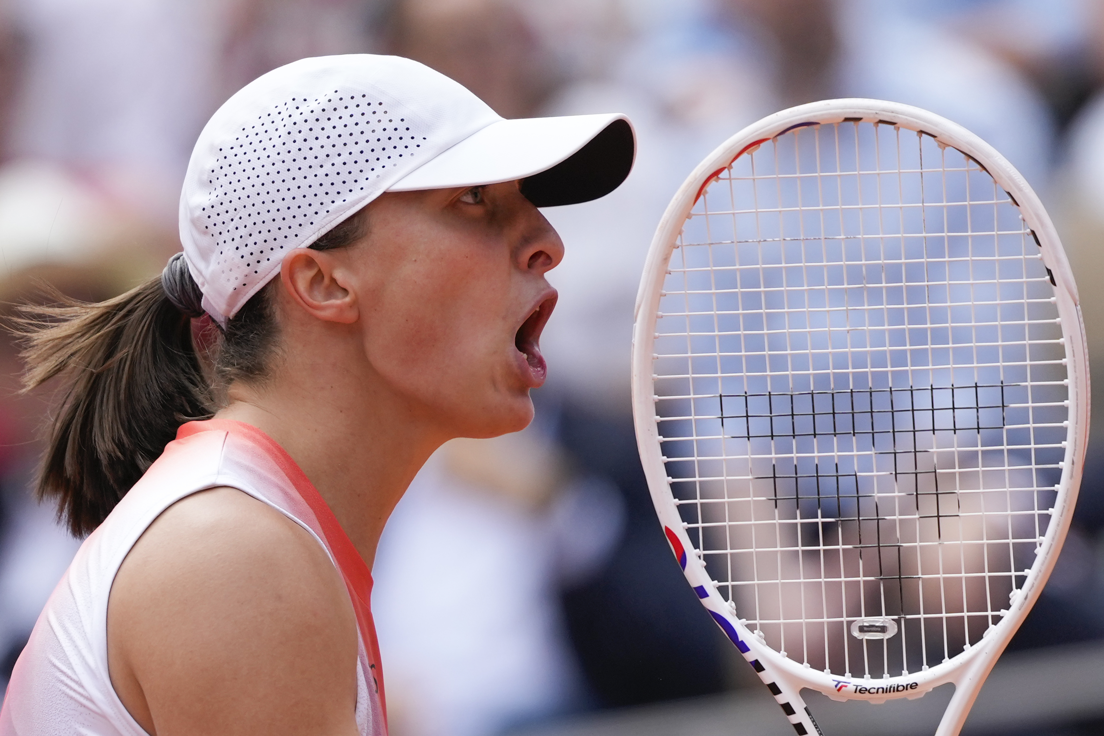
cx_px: 552
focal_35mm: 300
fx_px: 9199
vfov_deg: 4.6
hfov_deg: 6.9
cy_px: 368
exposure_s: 1/3200
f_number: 2.8
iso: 400
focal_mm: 300
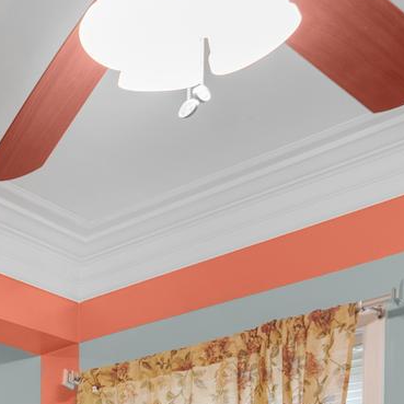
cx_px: -205
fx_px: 871
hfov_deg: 21.7
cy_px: 695
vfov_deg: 20.1
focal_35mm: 66
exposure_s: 1/3
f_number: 5.6
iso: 400
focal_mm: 14
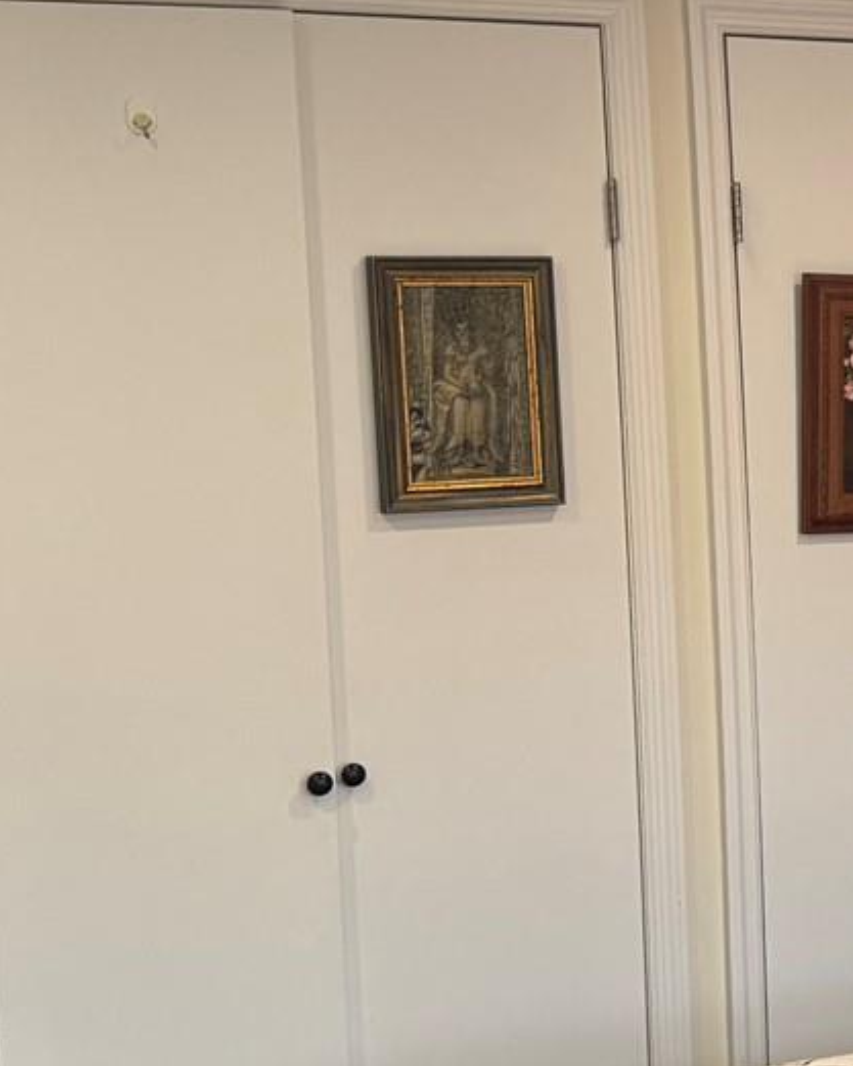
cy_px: 548
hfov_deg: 15.1
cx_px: 1401
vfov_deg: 20.8
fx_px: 2902
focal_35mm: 92
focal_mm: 6.76
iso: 160
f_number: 1.78
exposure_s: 1/60
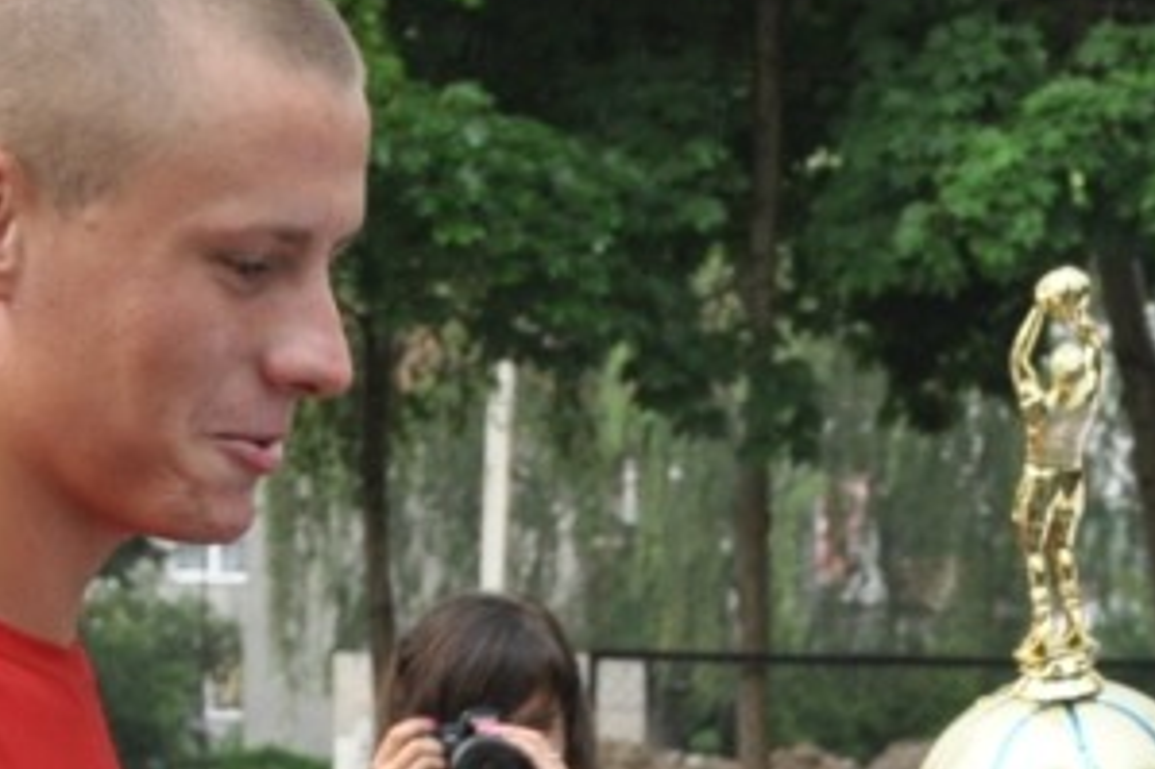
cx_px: 919
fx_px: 3987
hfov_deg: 16.4
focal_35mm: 124
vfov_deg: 10.8
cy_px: 902
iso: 800
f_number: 5.6
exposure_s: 1/200
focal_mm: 31
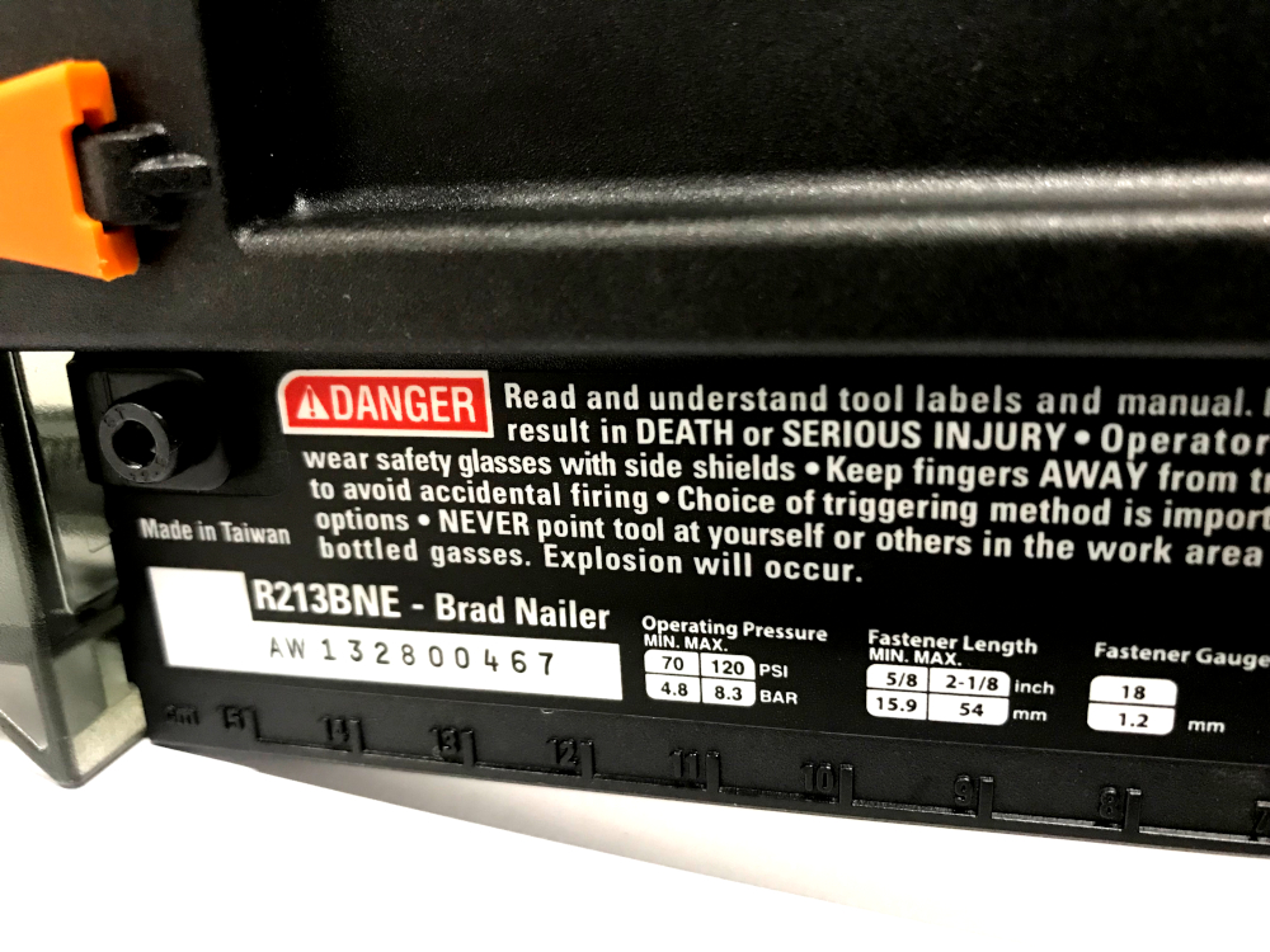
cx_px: 635
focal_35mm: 28
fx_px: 1027
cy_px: 476
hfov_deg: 63.4
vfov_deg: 49.7
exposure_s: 1/15
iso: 80
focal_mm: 3.99
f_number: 1.8
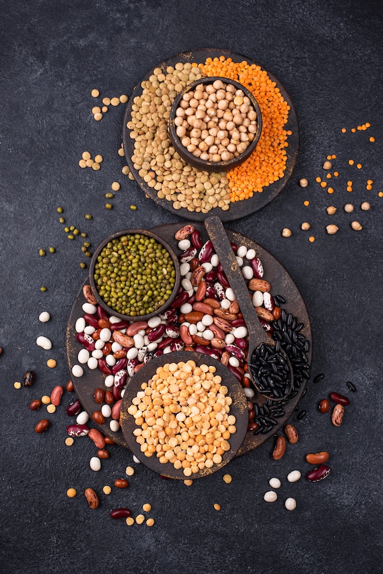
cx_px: 192
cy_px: 287
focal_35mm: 50
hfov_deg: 27.0
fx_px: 797
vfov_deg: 39.6
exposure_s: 1/100
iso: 100
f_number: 8
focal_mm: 50
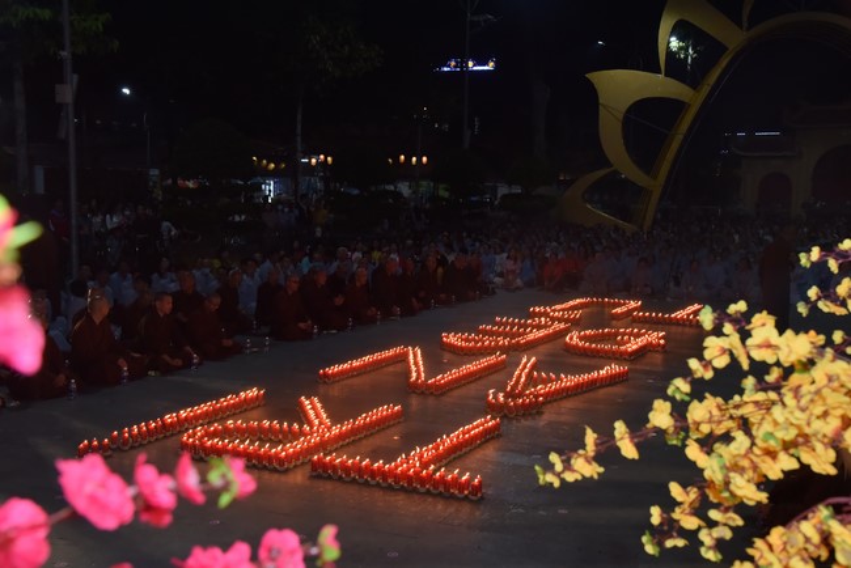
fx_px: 1088
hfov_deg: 42.7
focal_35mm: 46
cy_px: 284
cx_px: 426
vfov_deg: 29.3
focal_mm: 46
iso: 1250
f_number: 8
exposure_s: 1/200
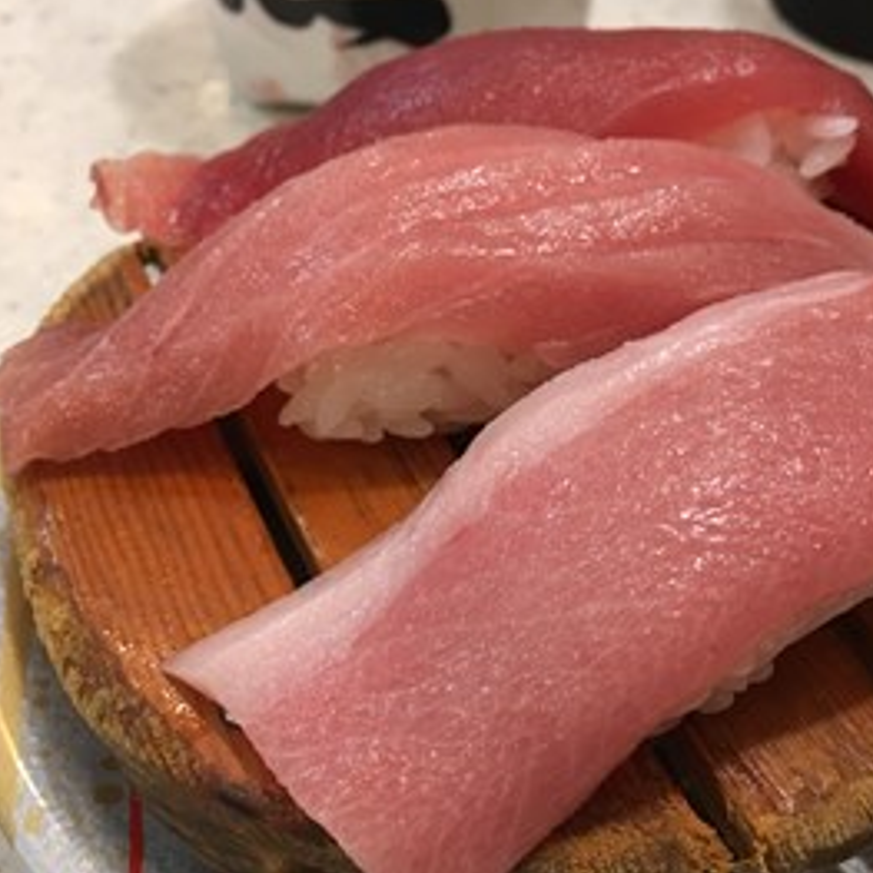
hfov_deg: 42.6
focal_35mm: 39
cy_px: 471
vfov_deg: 42.8
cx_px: 521
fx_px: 1113
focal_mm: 4.15
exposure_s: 1/15
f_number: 2.2
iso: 64
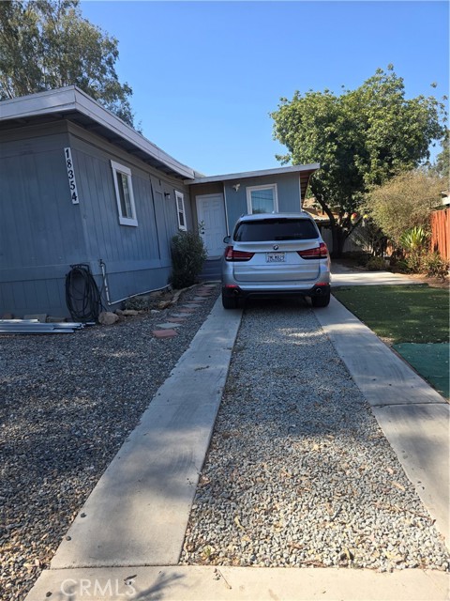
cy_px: 300
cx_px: 225
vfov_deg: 73.9
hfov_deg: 58.9
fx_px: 399
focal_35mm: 23
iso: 12
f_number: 1.7
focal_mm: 6.3
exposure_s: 1/357
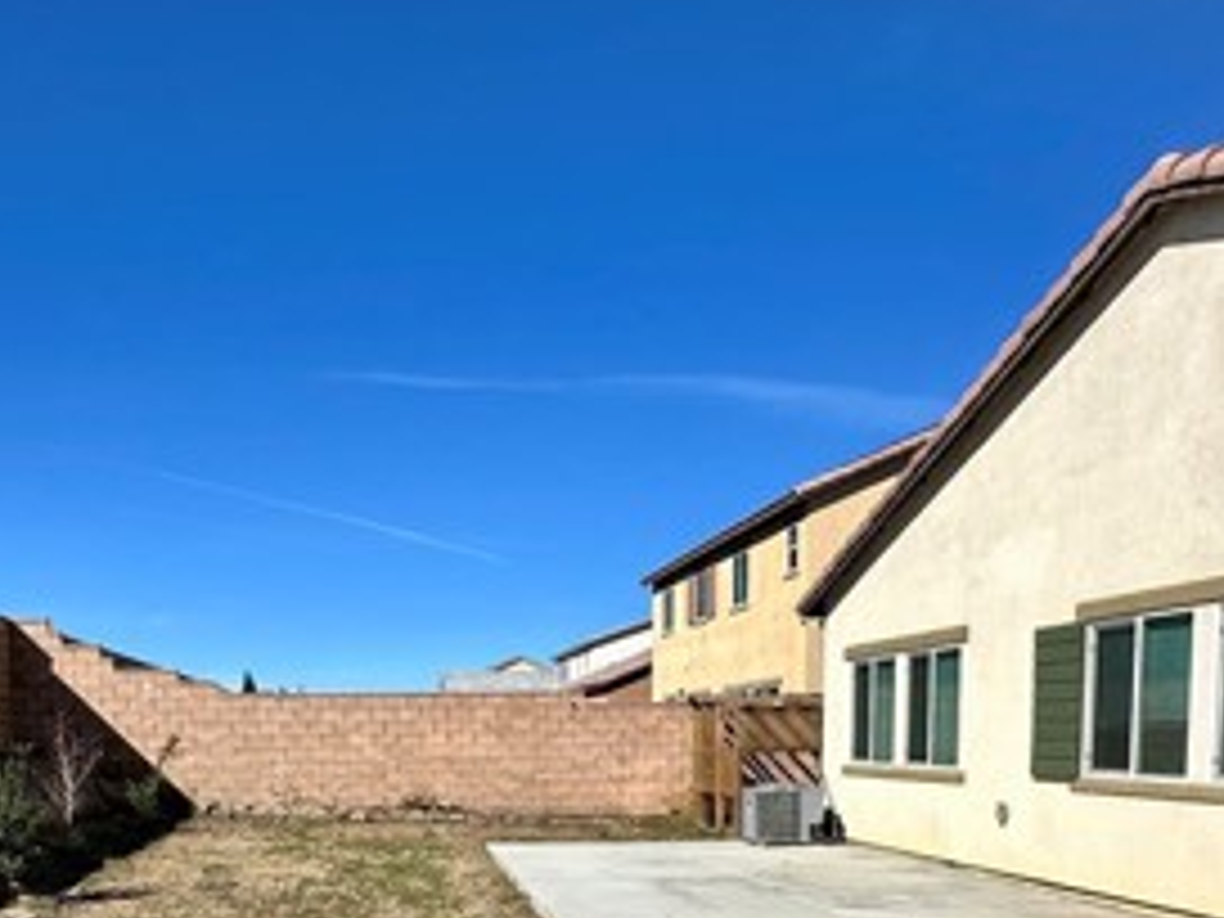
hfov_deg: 54.3
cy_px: 842
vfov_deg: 39.5
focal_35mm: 33
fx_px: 1167
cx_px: 414
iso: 50
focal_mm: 2.22
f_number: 2.2
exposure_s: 1/4132
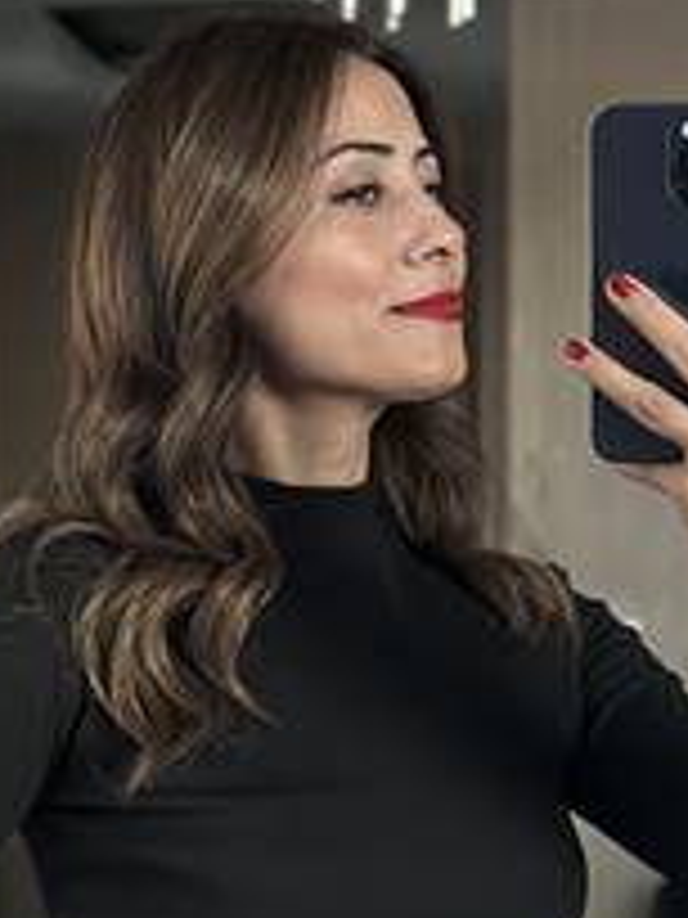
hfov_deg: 12.4
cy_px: 824
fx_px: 3154
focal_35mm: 119
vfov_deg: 16.3
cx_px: 292
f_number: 1.78
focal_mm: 6.86
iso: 800
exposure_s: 1/30
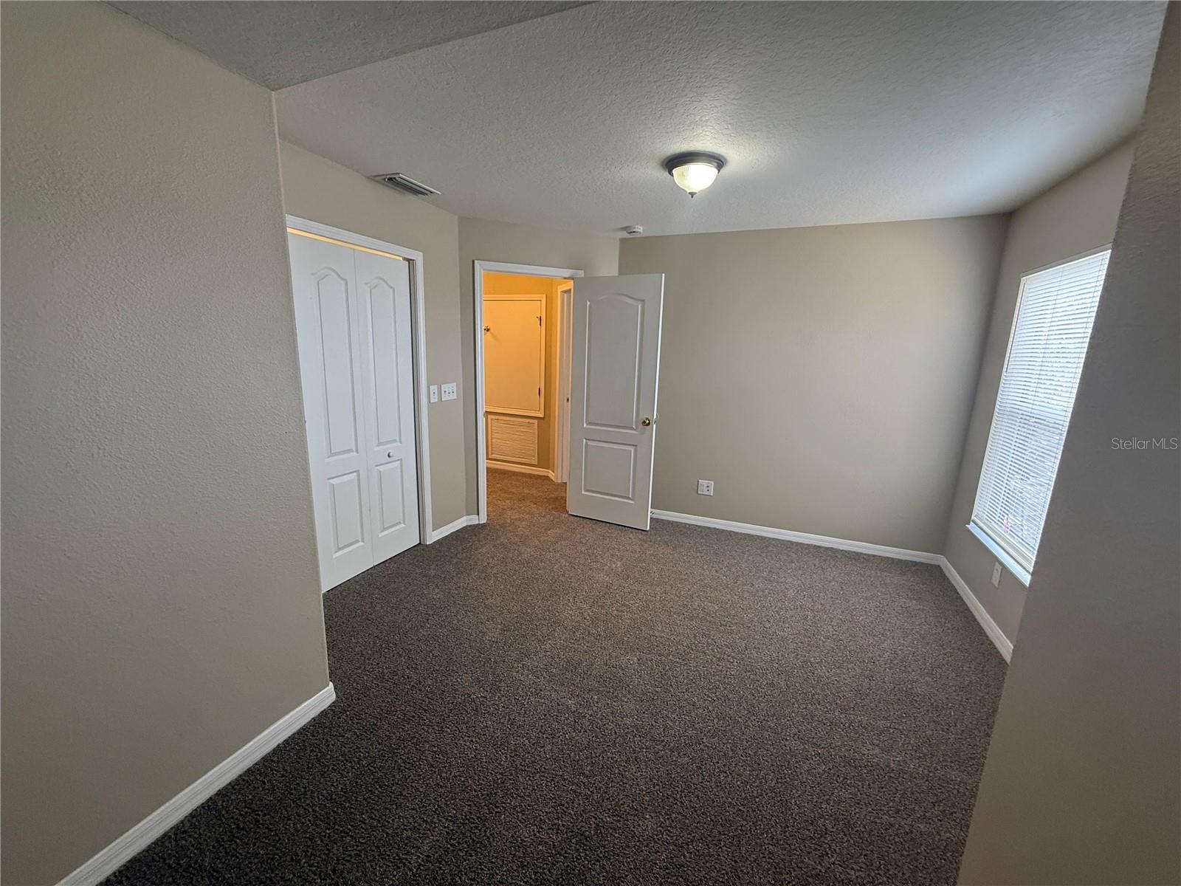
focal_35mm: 14
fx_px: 478
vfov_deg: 85.7
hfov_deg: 102.1
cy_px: 443
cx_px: 590
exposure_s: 1/60
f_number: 2.2
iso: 200
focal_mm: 2.22
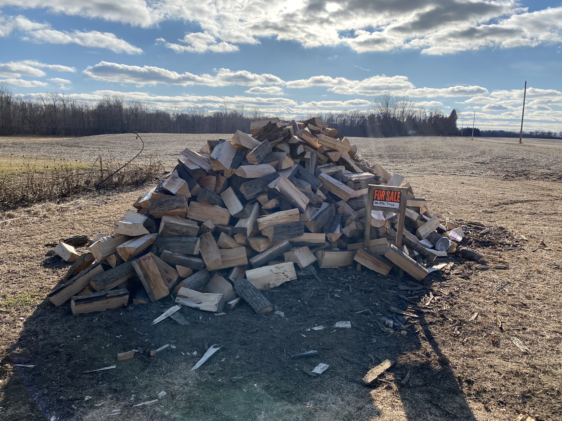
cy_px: 215
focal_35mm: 27
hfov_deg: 65.3
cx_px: 286
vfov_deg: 51.4
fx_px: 438
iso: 32
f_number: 1.8
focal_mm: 4.25
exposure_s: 1/3861
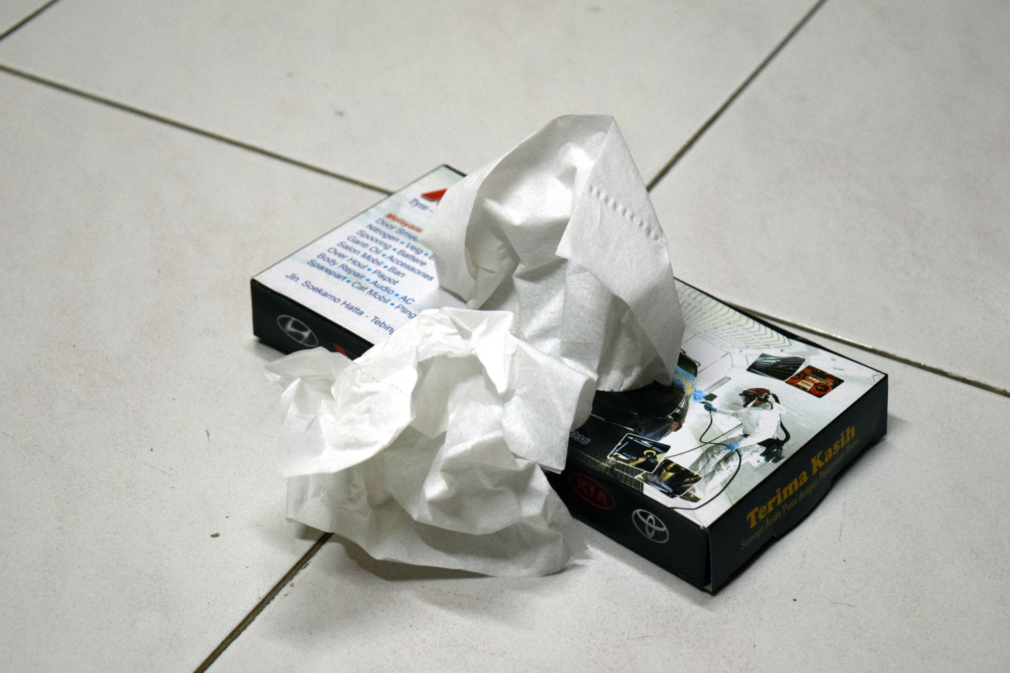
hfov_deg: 24.6
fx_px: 2314
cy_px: 336
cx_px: 505
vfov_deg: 16.6
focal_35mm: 82
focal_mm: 55
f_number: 5.6
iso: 1600
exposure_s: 1/50
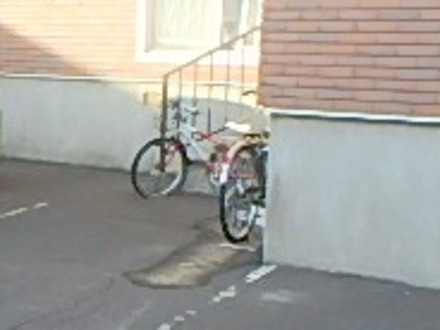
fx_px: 928
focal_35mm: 73
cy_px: 139
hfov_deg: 23.2
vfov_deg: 20.2
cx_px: -155
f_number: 3.5
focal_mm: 3.7
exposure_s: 1/320
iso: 125
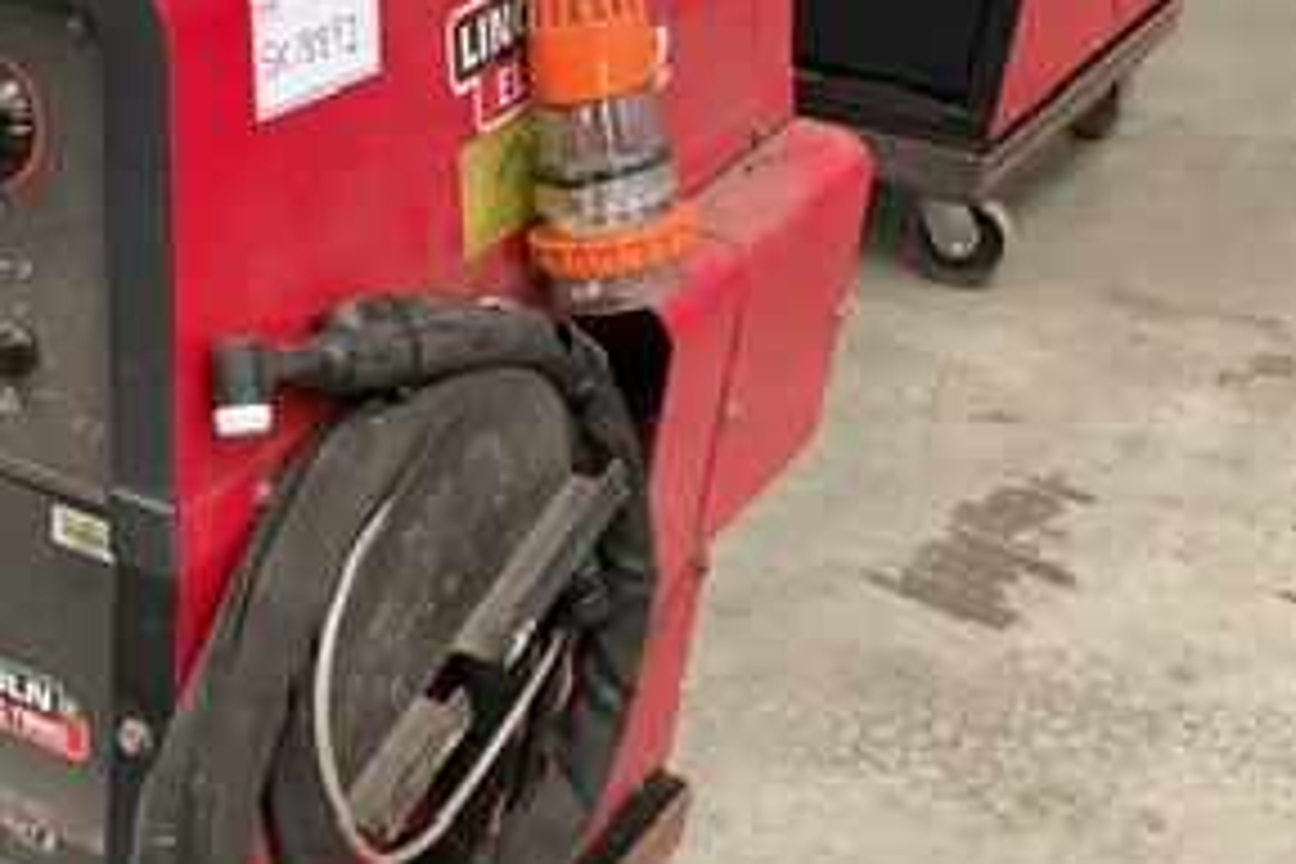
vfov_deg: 20.2
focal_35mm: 67
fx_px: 2412
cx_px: -76
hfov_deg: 27.8
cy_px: 639
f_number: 1.8
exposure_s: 1/60
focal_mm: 3
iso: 250
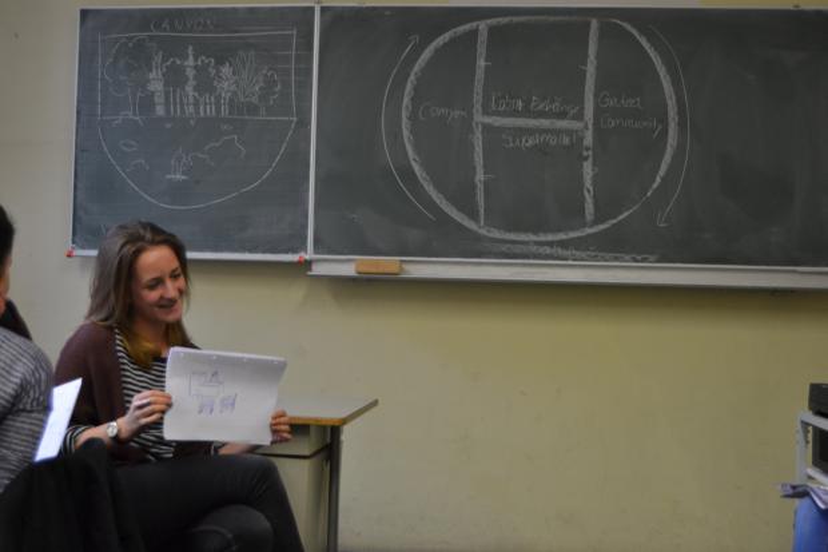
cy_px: 276
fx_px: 1104
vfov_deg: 28.1
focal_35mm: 48
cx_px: 414
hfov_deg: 41.1
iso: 720
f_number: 4.5
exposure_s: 1/60
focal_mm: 32
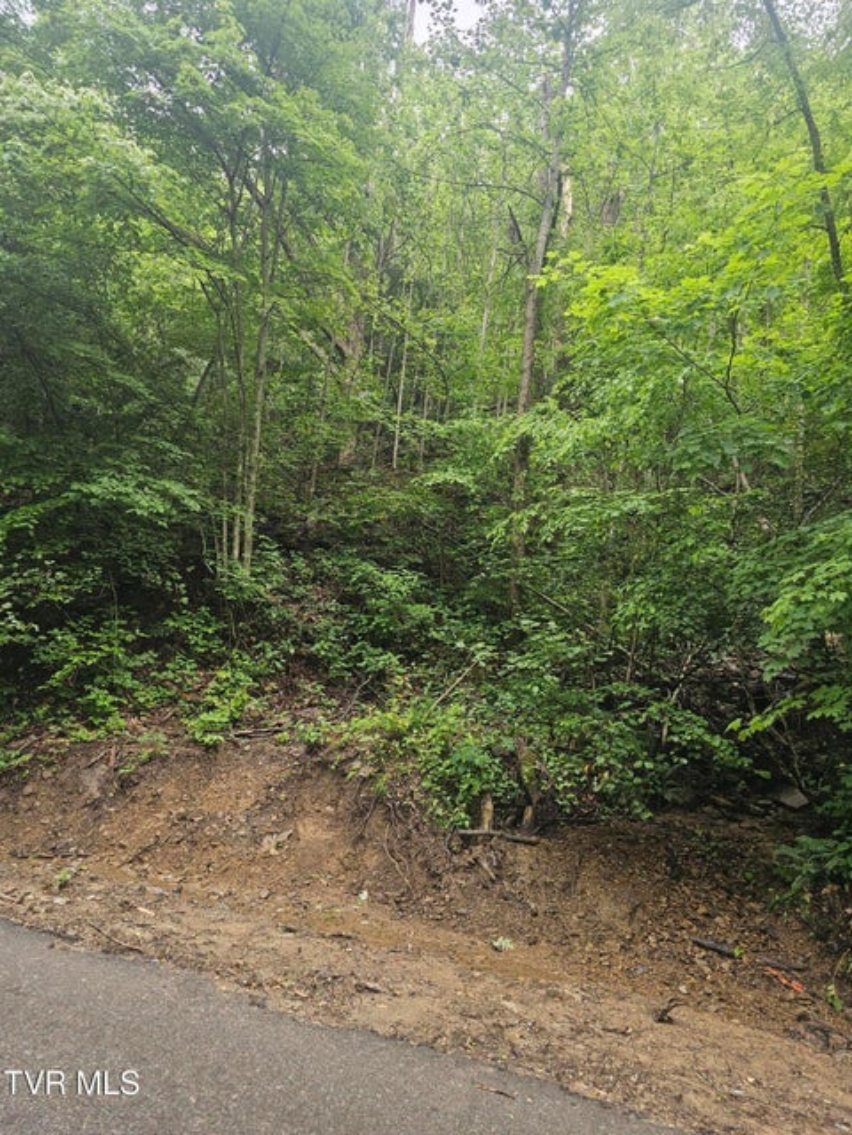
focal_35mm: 23
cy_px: 568
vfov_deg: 73.9
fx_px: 755
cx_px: 426
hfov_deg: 58.9
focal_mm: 6.3
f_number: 1.7
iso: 64
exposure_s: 1/180
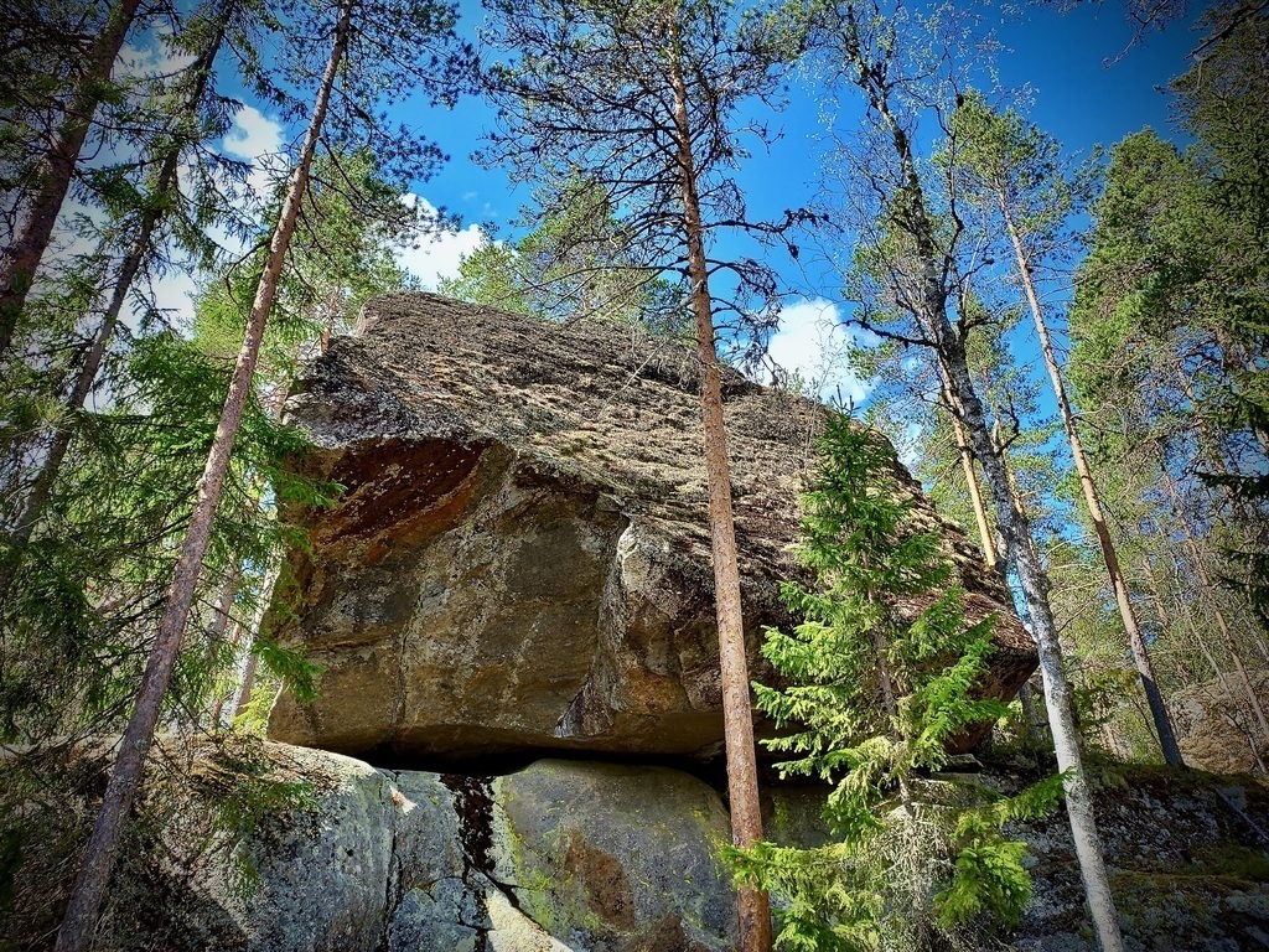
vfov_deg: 56.8
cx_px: 634
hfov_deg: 71.6
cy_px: 476
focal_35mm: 24
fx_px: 880
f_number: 1.8
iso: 40
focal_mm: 4.6
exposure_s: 1/237
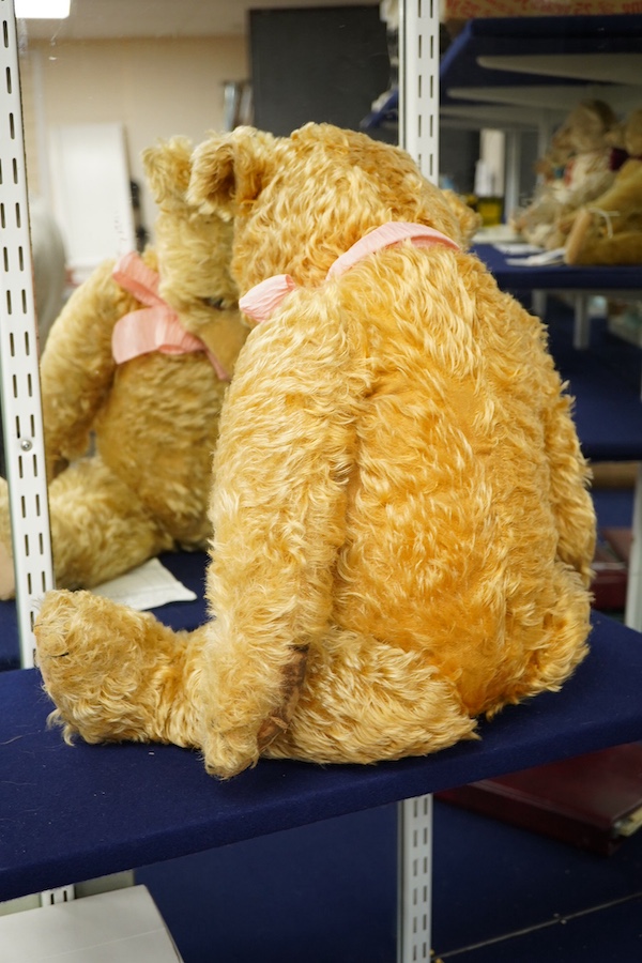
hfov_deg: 29.9
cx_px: 321
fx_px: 1204
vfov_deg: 43.6
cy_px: 482
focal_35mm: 45
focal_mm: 30
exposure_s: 1/125
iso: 1250
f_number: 5.6
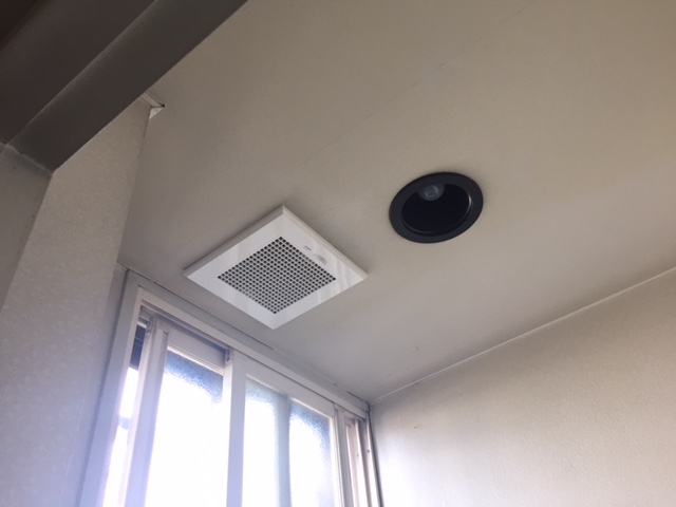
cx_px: 338
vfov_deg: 48.2
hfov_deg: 61.7
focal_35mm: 29
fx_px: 566
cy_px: 254
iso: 32
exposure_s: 1/40
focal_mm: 4.15
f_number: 2.2
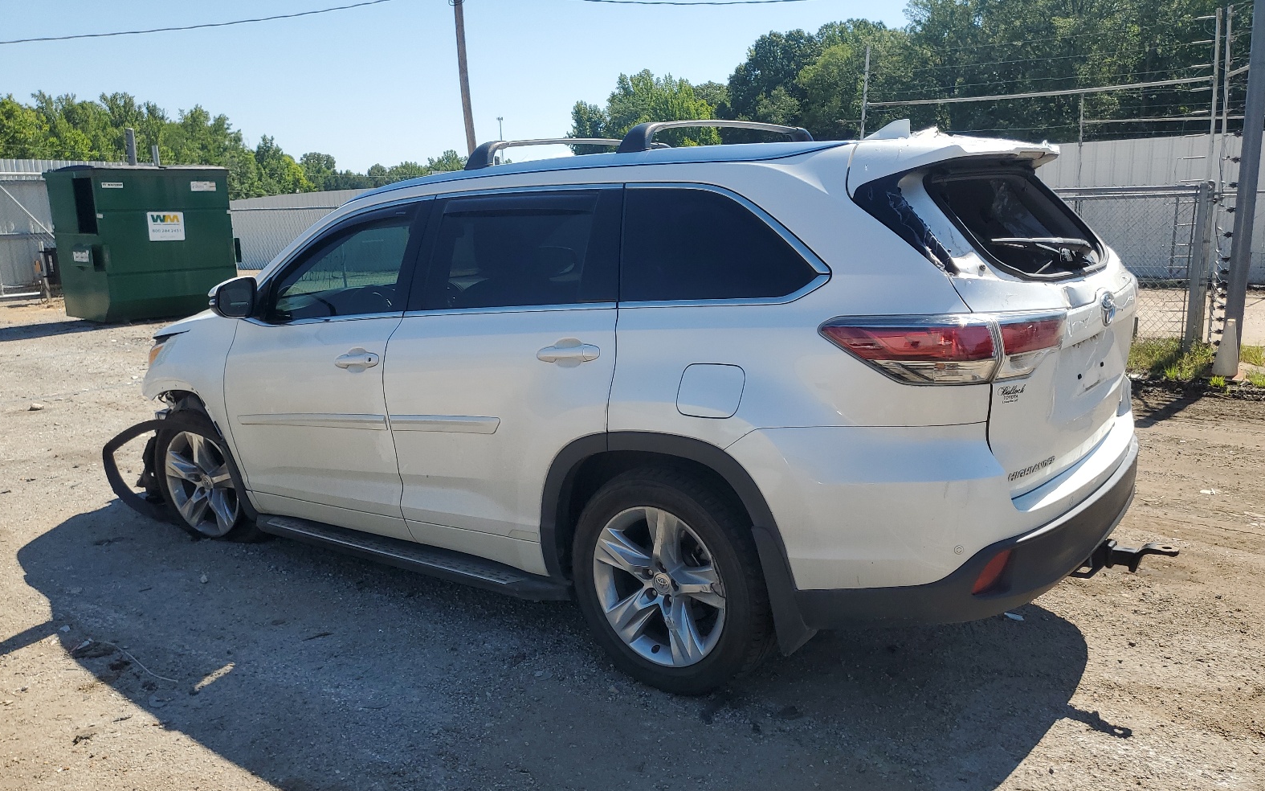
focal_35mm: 28
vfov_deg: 44.5
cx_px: 635
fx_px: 965
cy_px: 431
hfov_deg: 66.5
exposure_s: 1/2500
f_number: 1.5
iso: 50
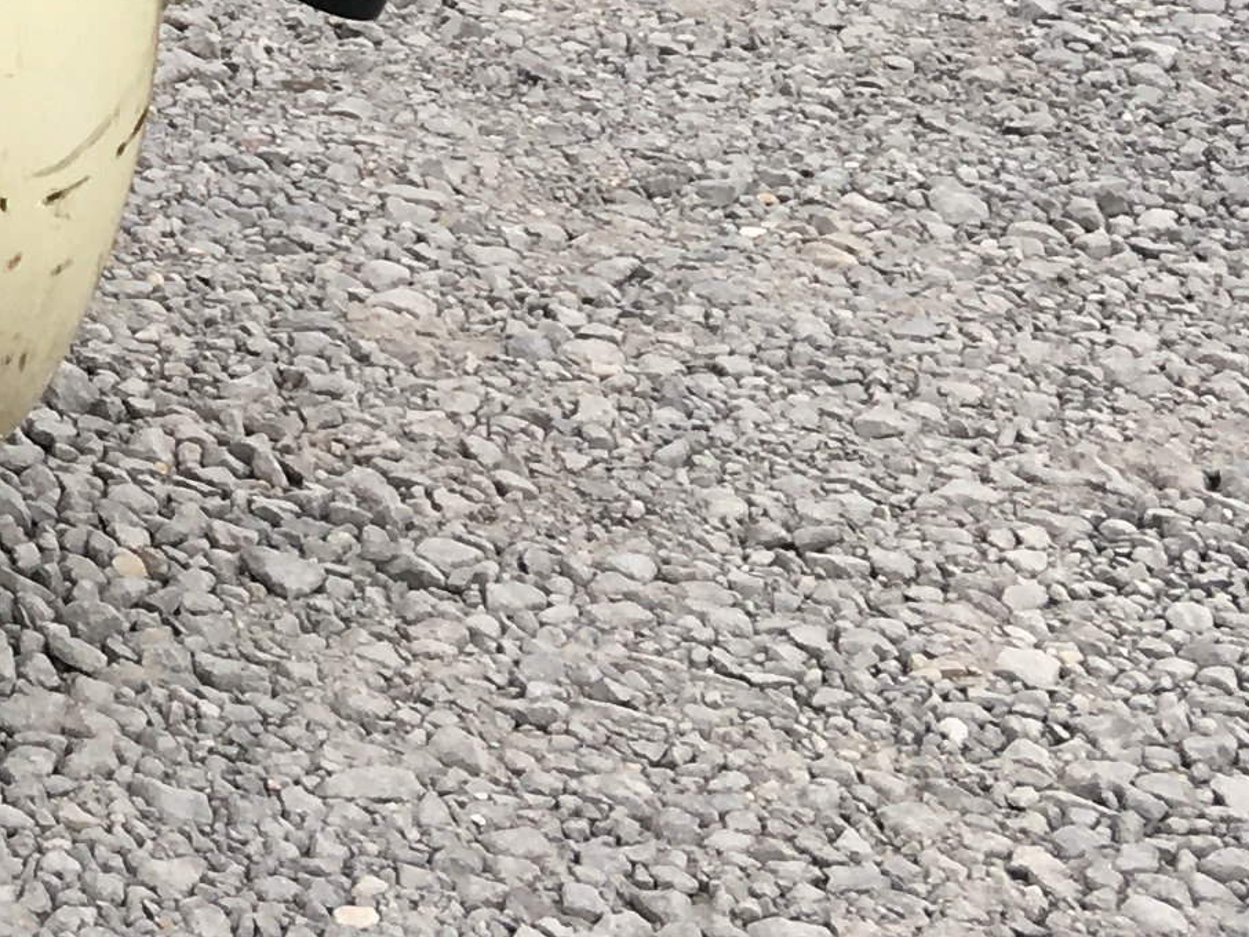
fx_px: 4656
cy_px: -969
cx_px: -1281
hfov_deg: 13.1
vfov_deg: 10.5
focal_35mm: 129
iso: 25
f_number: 2.2
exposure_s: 1/359
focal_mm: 4.15
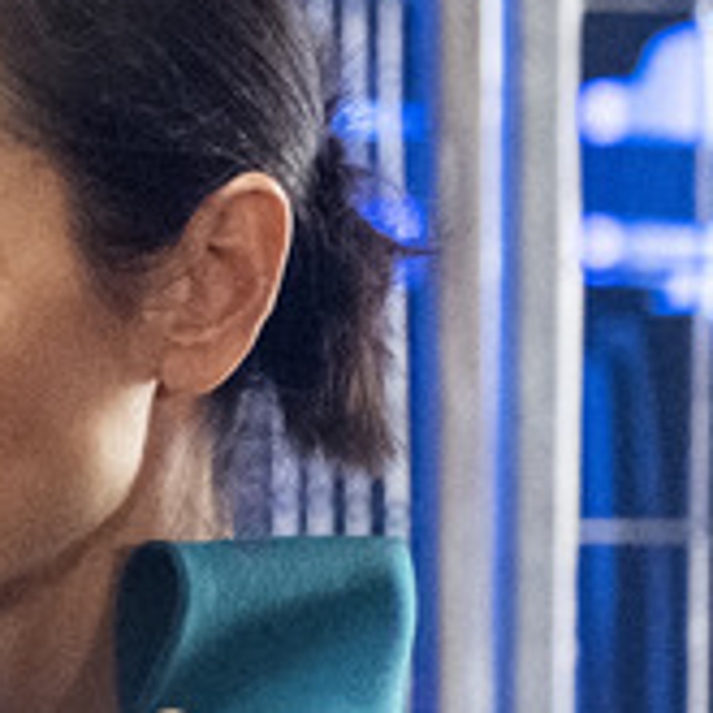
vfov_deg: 3.5
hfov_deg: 3.4
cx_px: -847
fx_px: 11768
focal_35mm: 505
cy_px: 402
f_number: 2.8
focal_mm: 83.8
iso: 6400
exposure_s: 1/125
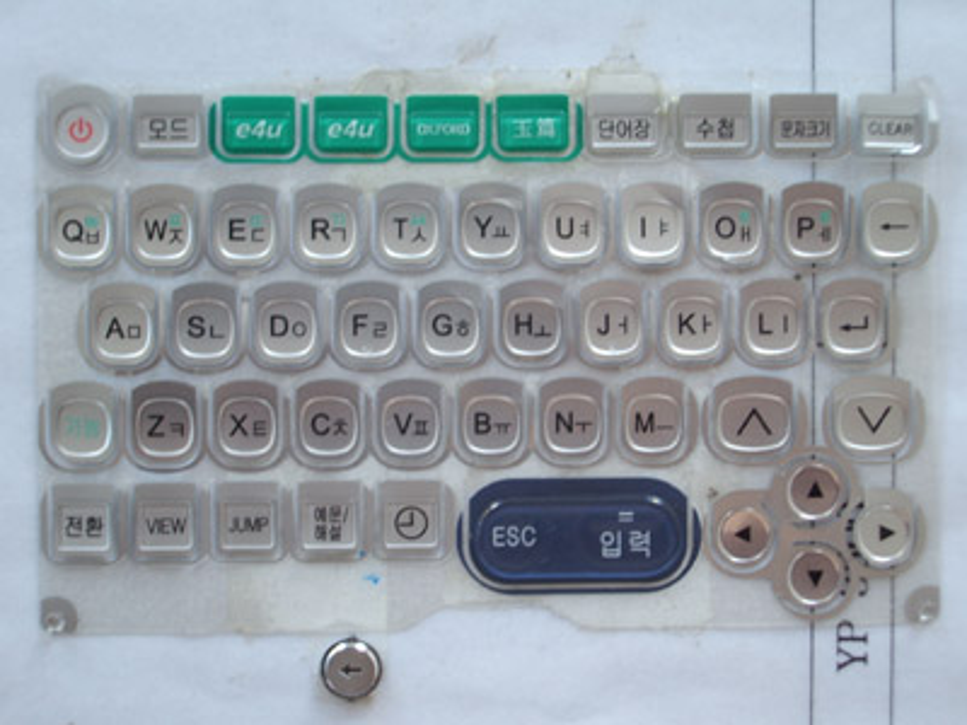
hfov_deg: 31.2
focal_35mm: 62
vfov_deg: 23.7
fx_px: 1732
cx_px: 484
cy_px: 362
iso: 100
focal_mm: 10.2
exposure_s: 1/13
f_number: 3.5
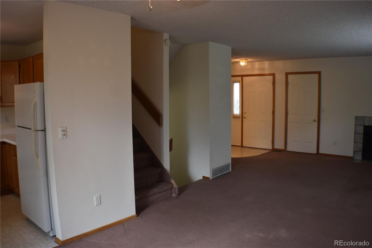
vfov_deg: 35.5
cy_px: 124
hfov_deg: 51.3
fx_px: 387
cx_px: 186
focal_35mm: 38
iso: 450
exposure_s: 1/60
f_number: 4
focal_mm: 25
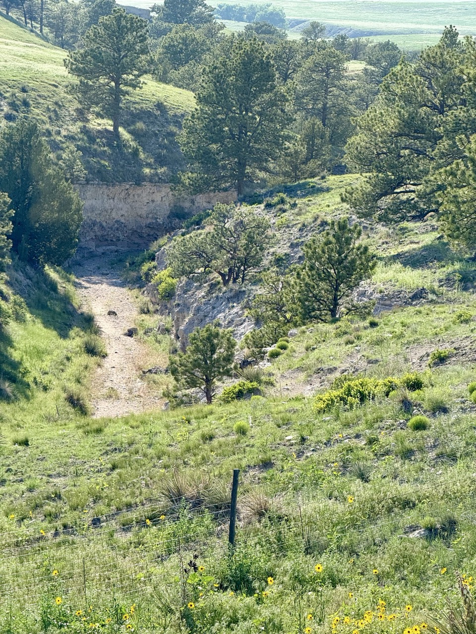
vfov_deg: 16.4
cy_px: 317
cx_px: 238
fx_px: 2200
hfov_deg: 12.3
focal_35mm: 120
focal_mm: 15.66
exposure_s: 1/977
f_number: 2.8
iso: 64
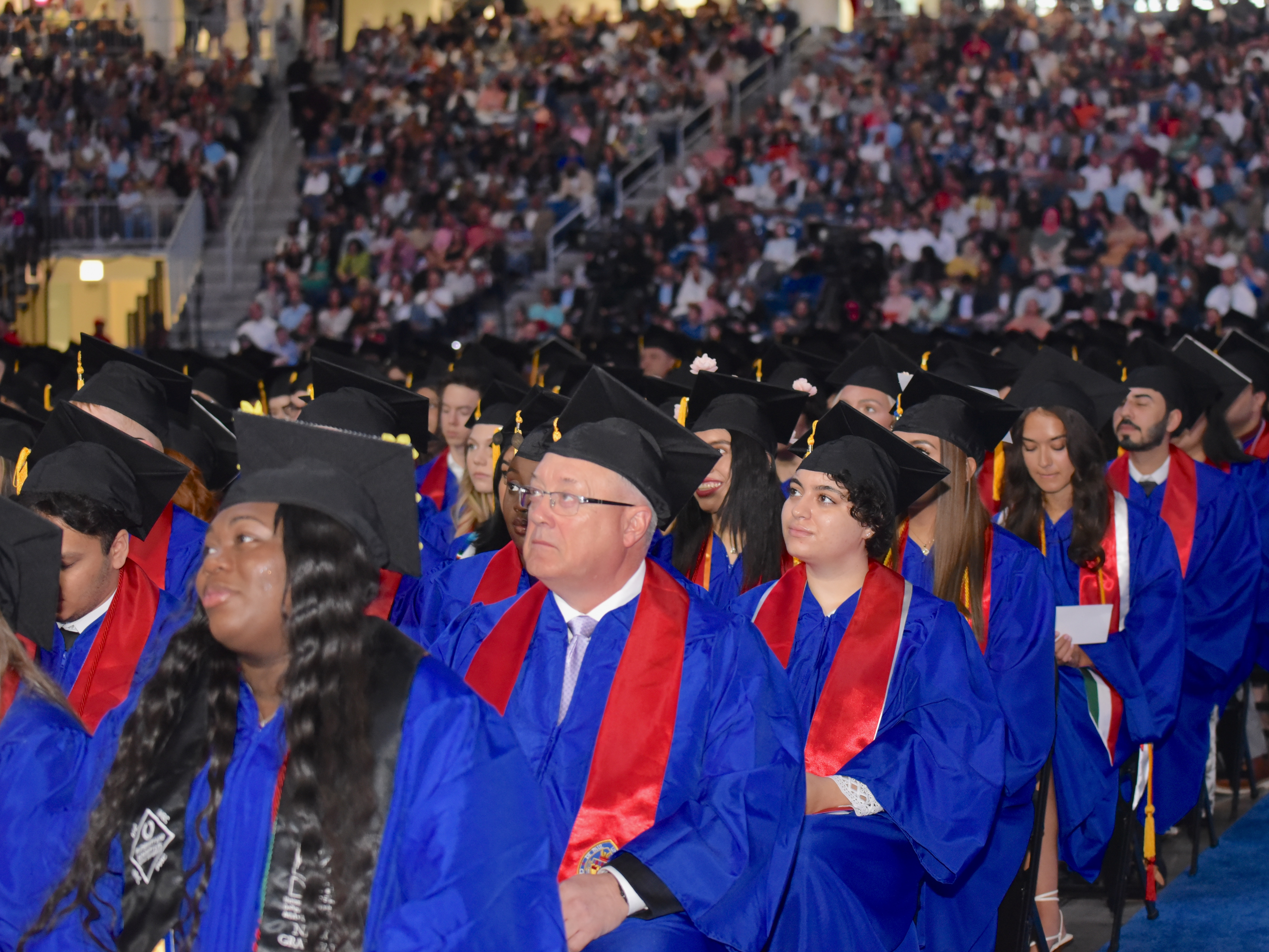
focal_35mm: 76
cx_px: 714
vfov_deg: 19.4
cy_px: 475
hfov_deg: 25.6
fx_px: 2786
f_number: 4
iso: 3200
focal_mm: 70
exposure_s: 1/60
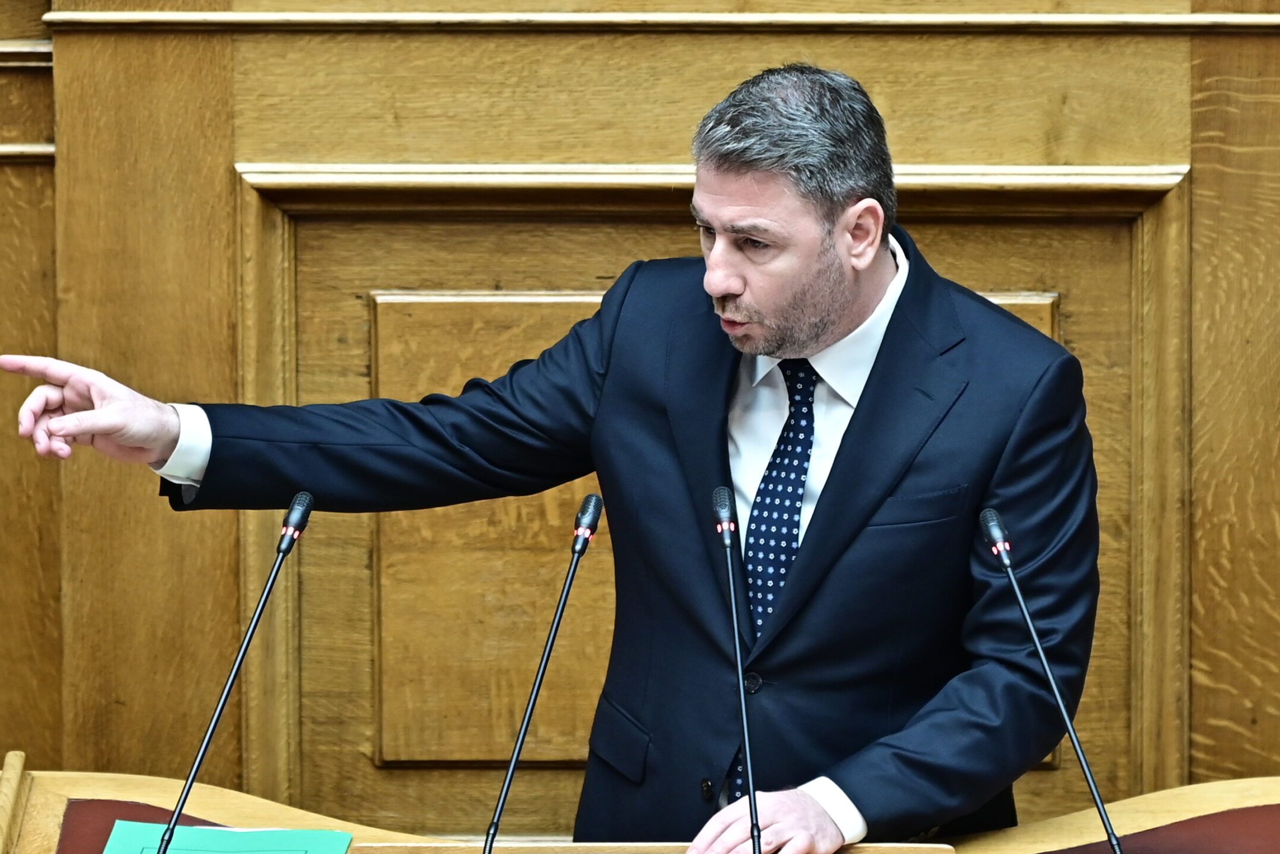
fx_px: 12624
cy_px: 426
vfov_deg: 3.9
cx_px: 654
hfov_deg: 5.8
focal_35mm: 355
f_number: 3.2
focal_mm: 200
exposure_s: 1/200
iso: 1000
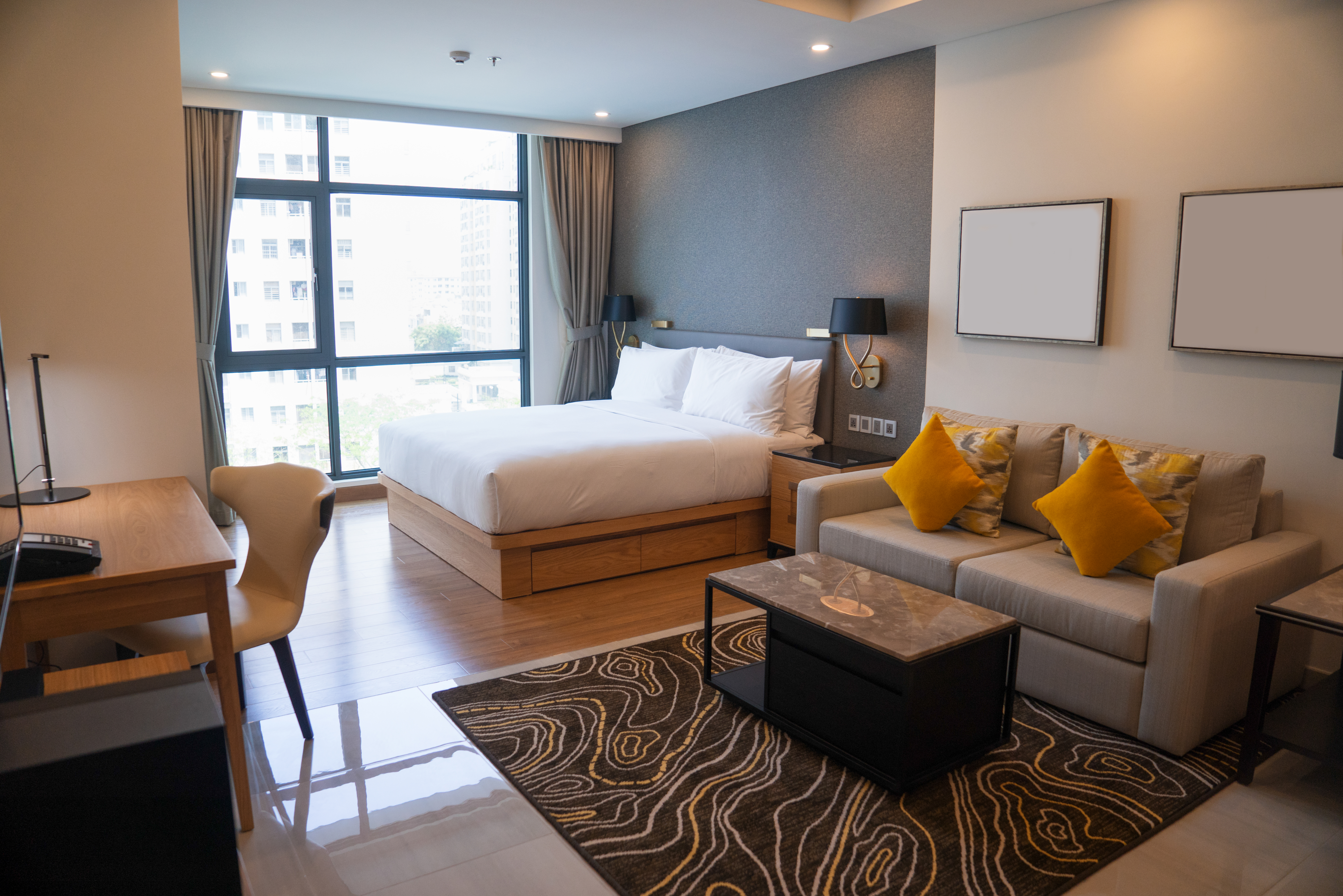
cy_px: 448
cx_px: 672
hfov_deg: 73.7
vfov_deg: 53.2
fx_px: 896
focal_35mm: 24
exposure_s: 1/250
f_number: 4
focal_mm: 24
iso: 800
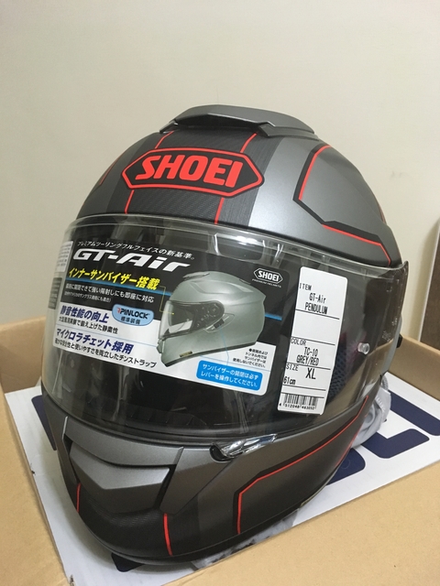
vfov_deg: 61.7
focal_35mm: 29
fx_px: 491
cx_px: 220
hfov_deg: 48.2
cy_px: 293
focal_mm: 4.15
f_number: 2.2
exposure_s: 1/30
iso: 200
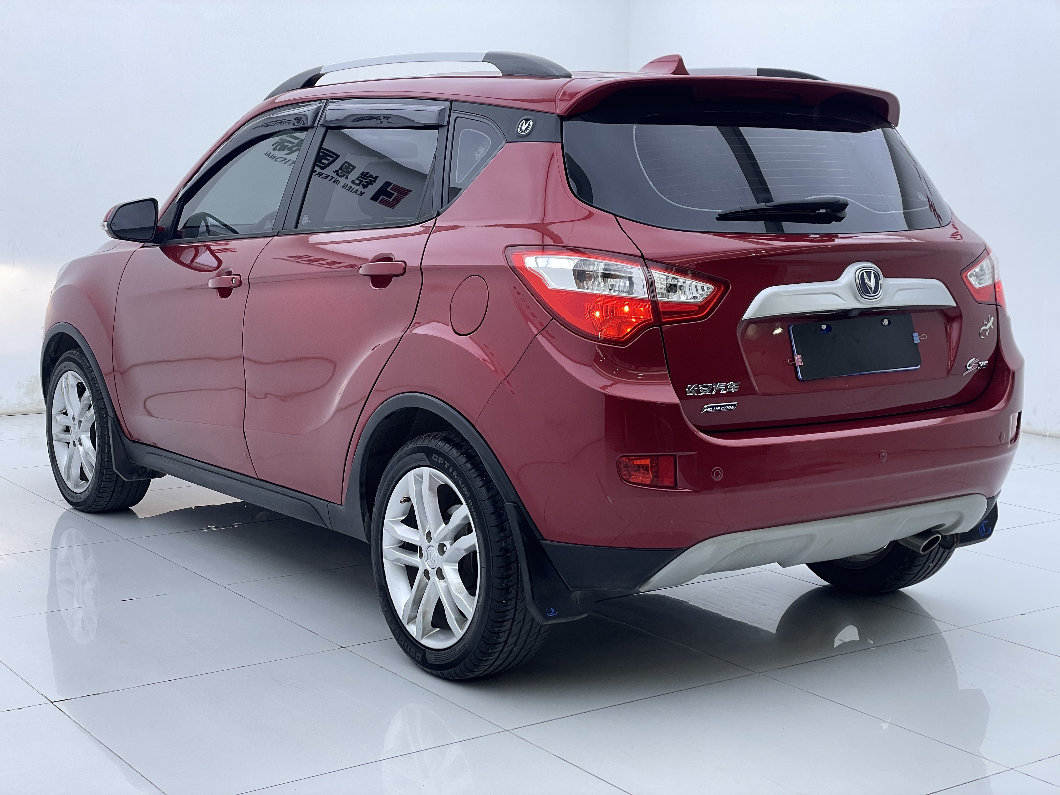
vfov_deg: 28.0
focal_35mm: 52
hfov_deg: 36.8
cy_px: 398
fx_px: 1592
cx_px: 530
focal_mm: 6
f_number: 2
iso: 25
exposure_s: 1/100
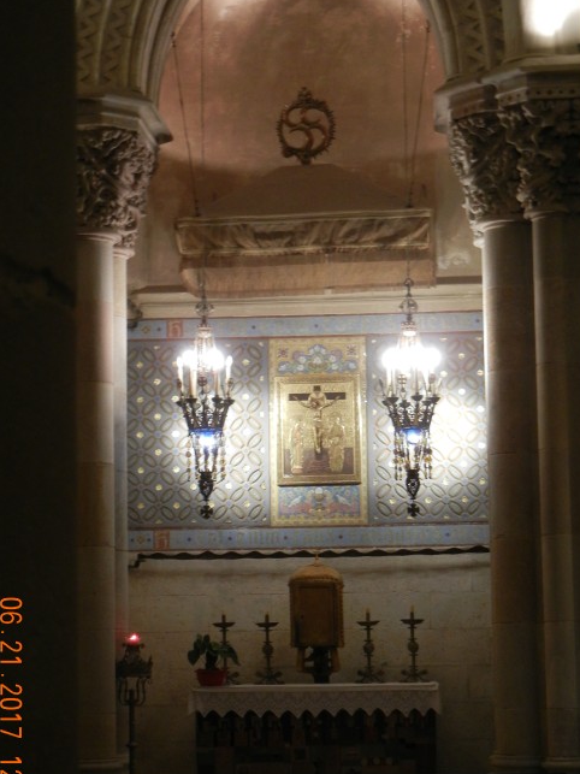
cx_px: 285
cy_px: 419
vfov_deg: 21.3
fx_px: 2056
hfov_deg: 16.1
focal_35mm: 92
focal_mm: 13.9
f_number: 4.3
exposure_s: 1/7.6
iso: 400
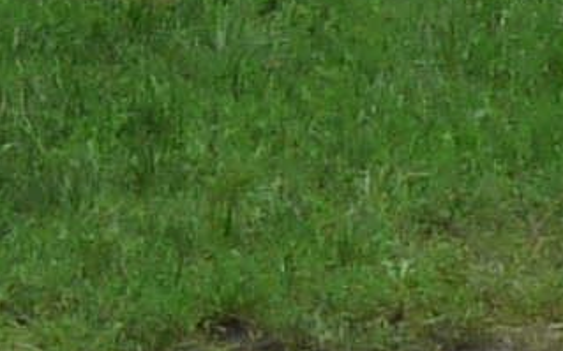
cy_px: -363
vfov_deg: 2.5
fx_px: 7944
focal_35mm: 518
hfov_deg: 4.0
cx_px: -974
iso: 160
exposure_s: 1/250
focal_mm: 7.6
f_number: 4.5
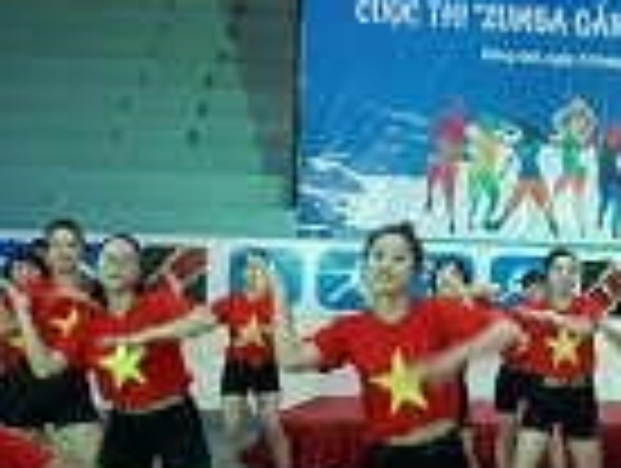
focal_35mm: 78
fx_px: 1402
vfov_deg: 18.9
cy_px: 266
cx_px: 716
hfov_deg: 23.2
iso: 80
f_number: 1.9
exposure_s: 1/33
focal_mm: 3.6
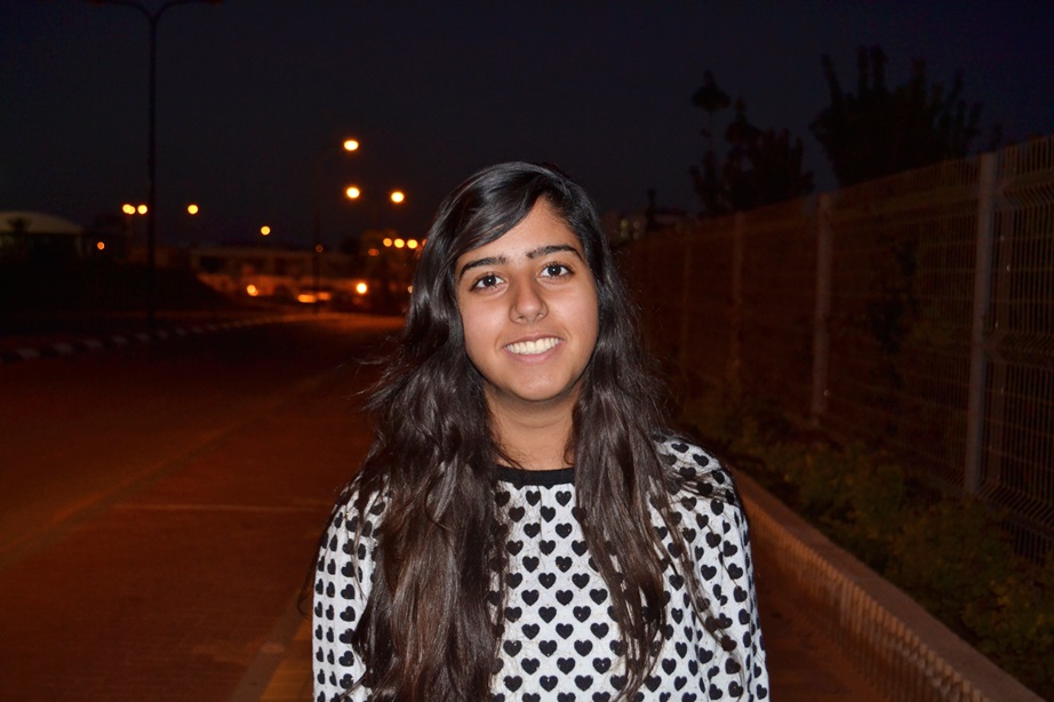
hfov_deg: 49.6
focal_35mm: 39
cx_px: 527
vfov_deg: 34.2
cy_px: 351
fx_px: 1141
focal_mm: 26
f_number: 4.2
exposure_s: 1/60
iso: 800
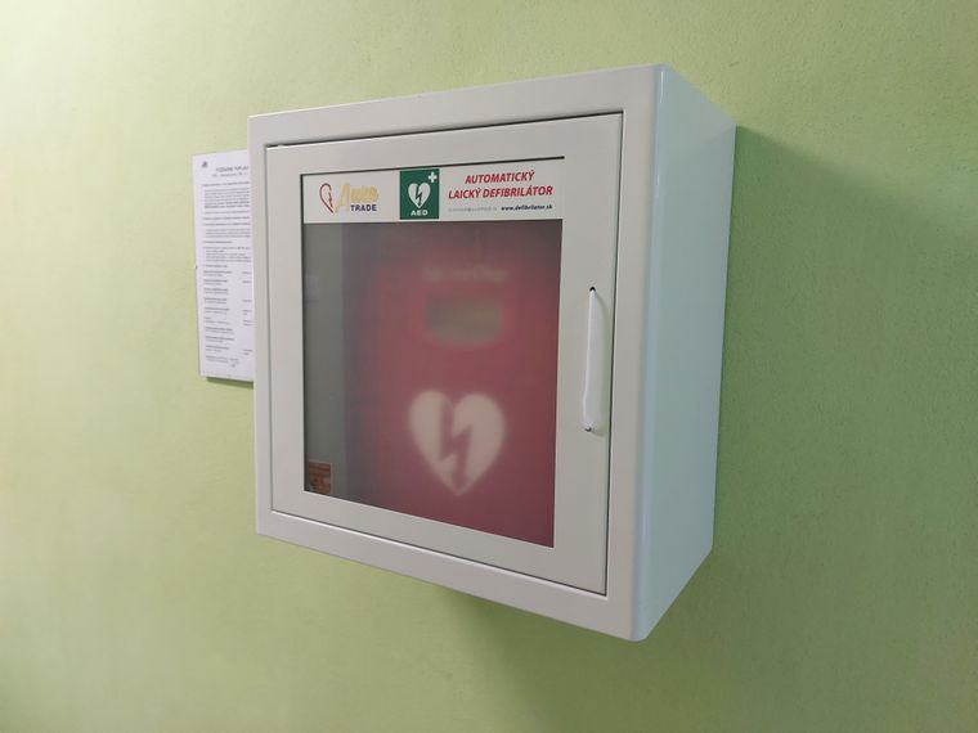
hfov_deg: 71.6
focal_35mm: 24
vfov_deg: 56.8
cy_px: 366
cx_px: 489
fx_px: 678
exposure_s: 1/33
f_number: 1.8
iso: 400
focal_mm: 5.23
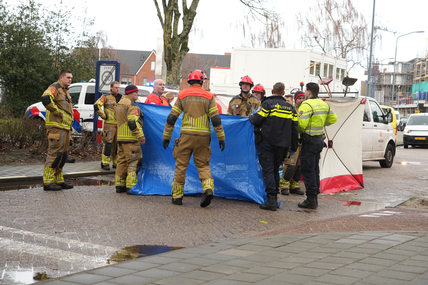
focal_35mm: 59
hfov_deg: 33.9
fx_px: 701
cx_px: 214
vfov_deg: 23.0
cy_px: 142
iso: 500
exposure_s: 1/200
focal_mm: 59
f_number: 5
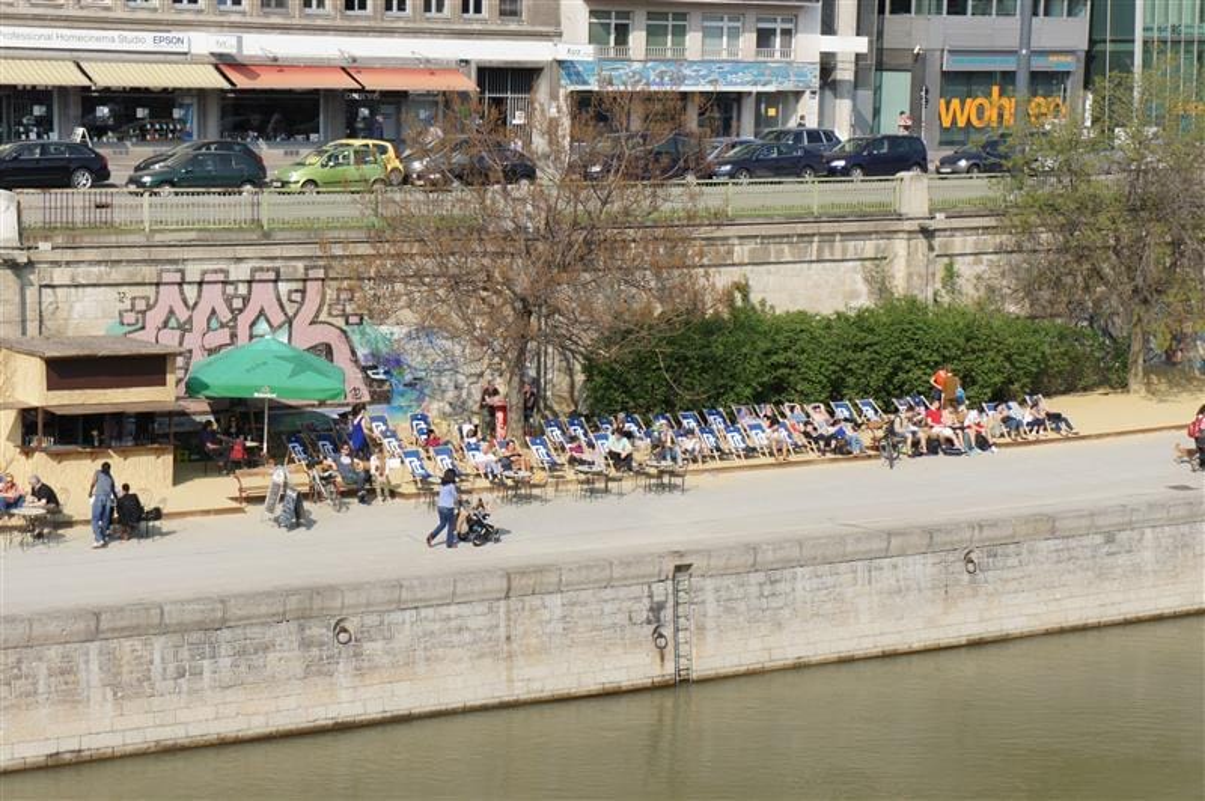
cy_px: 400
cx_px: 602
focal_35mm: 82
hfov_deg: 24.8
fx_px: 2742
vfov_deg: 16.6
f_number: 9
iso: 200
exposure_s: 1/320
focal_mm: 55
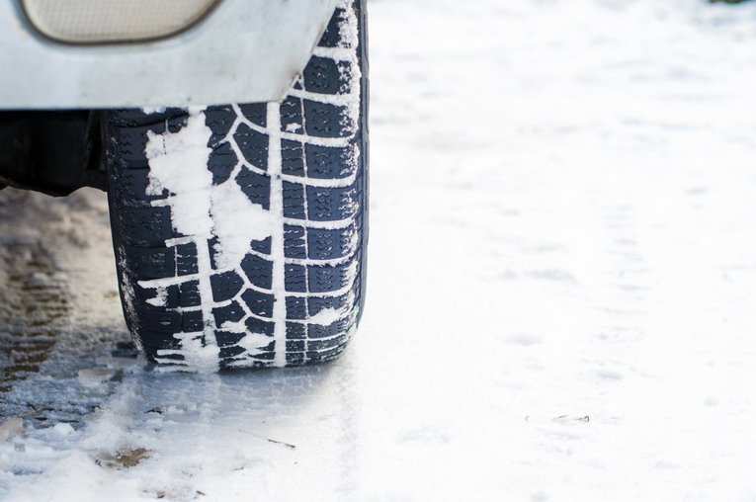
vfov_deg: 18.1
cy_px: 251
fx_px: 1573
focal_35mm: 75
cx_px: 378
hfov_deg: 27.0
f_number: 3.5
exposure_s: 1/200
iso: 200
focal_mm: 50
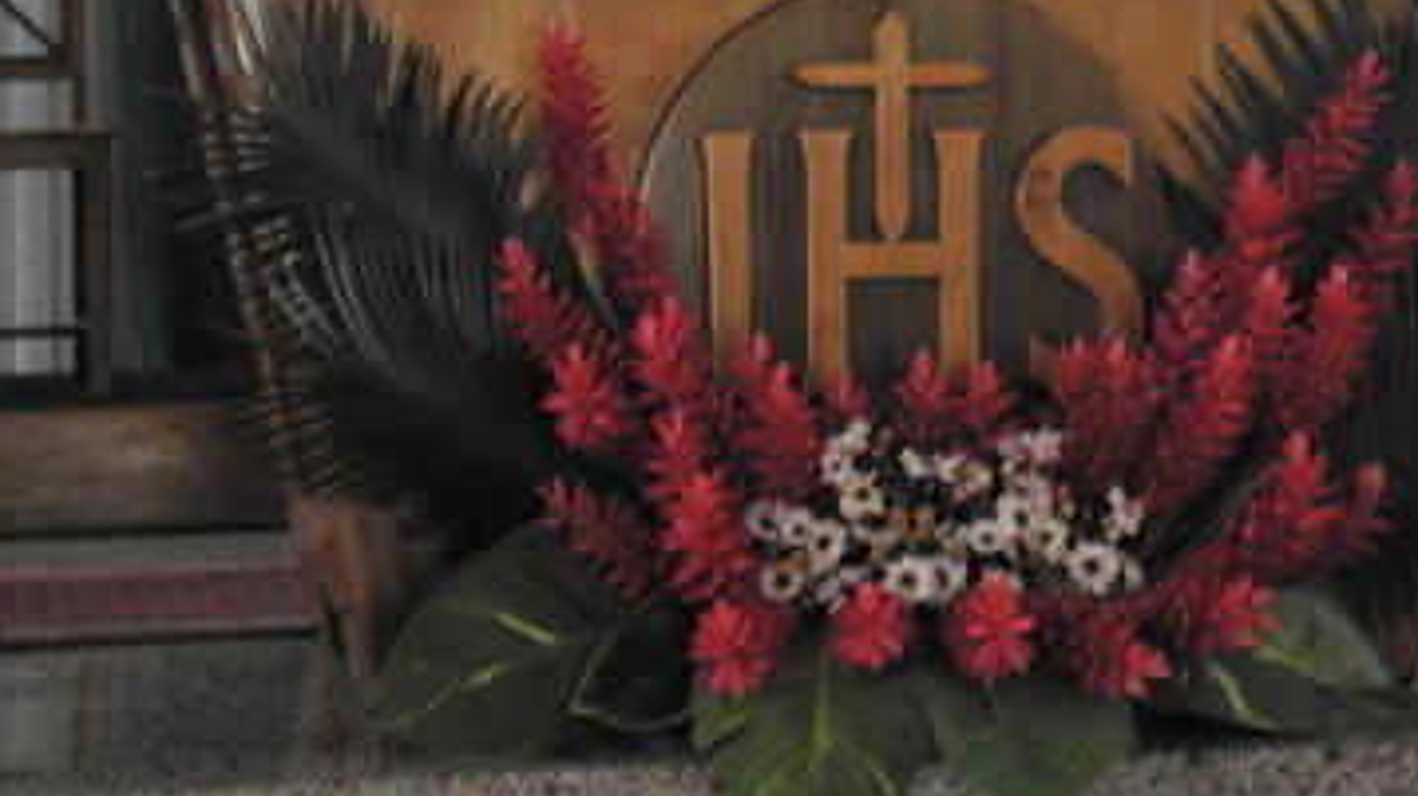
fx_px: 4322
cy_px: 107
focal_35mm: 115
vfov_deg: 10.5
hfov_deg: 18.6
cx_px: 776
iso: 64
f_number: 3.6
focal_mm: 10.65
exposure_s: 1/2
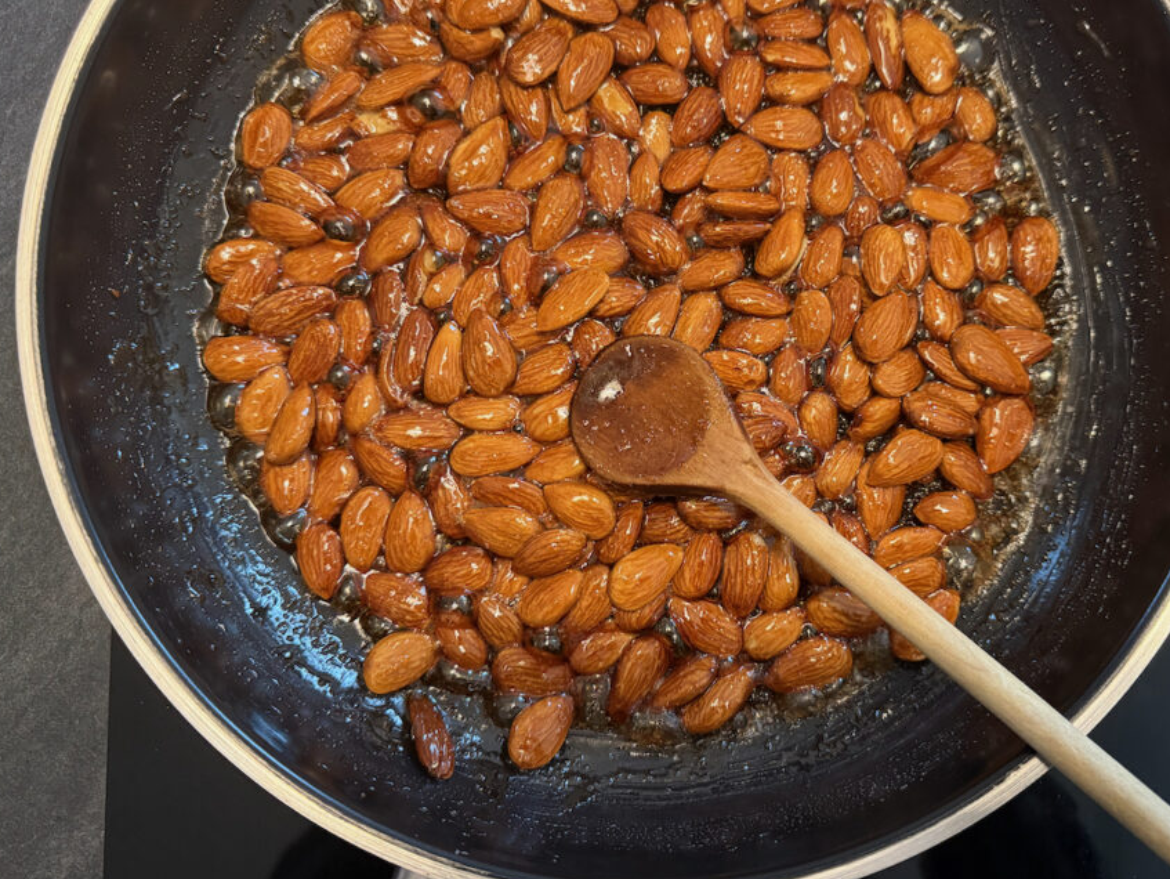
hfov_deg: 61.3
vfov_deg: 48.2
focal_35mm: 29
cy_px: 386
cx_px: 675
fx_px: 981
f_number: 1.78
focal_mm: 6.76
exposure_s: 1/50
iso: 500
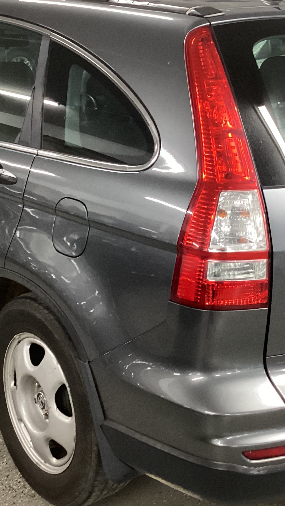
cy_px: 229
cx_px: 177
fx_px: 699
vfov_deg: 39.8
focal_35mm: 52
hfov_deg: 23.0
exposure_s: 1/33
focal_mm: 3.3
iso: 250
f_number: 2.4
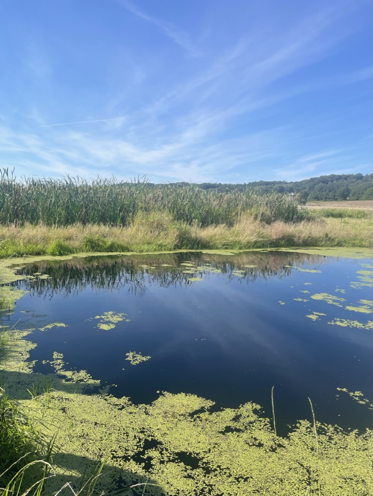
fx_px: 373
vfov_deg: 67.3
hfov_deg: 53.1
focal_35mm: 26
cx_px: 186
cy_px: 248
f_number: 1.6
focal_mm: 4.2
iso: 32
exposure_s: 1/2451
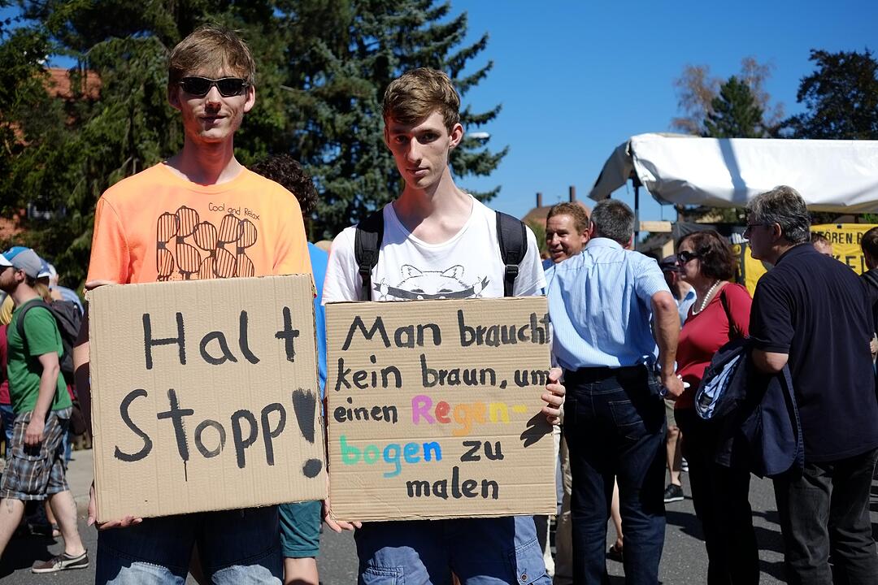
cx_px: 439
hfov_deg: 47.4
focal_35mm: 41
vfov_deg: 32.6
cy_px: 292
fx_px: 1000
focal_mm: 27
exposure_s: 1/2900
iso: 200
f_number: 3.2
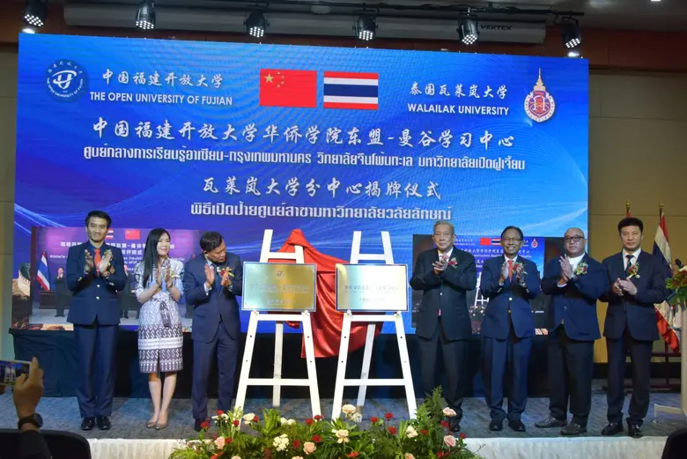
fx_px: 726
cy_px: 230
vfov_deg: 35.1
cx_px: 344
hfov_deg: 50.7
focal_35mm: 38
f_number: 6.3
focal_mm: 38
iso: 2000
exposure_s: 1/160
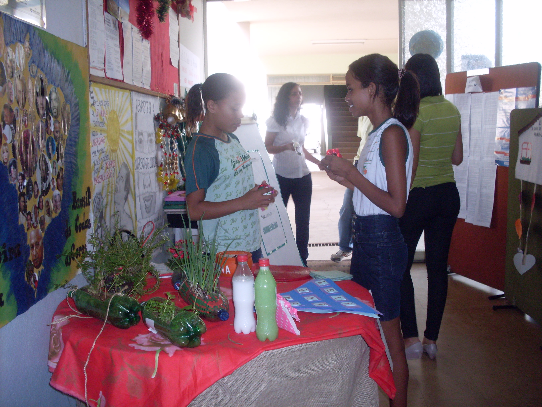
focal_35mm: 38
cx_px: 271
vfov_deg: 37.7
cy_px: 204
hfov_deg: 49.0
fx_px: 595
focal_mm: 6.3
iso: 100
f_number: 2.8
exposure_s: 1/45
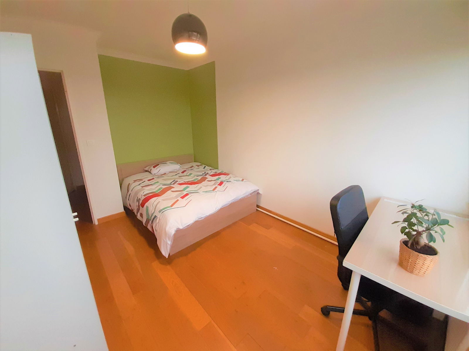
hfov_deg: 106.2
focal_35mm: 13
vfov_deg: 89.9
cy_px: 176
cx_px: 234
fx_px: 176
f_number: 2.2
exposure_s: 1/50
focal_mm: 1.13
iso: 160
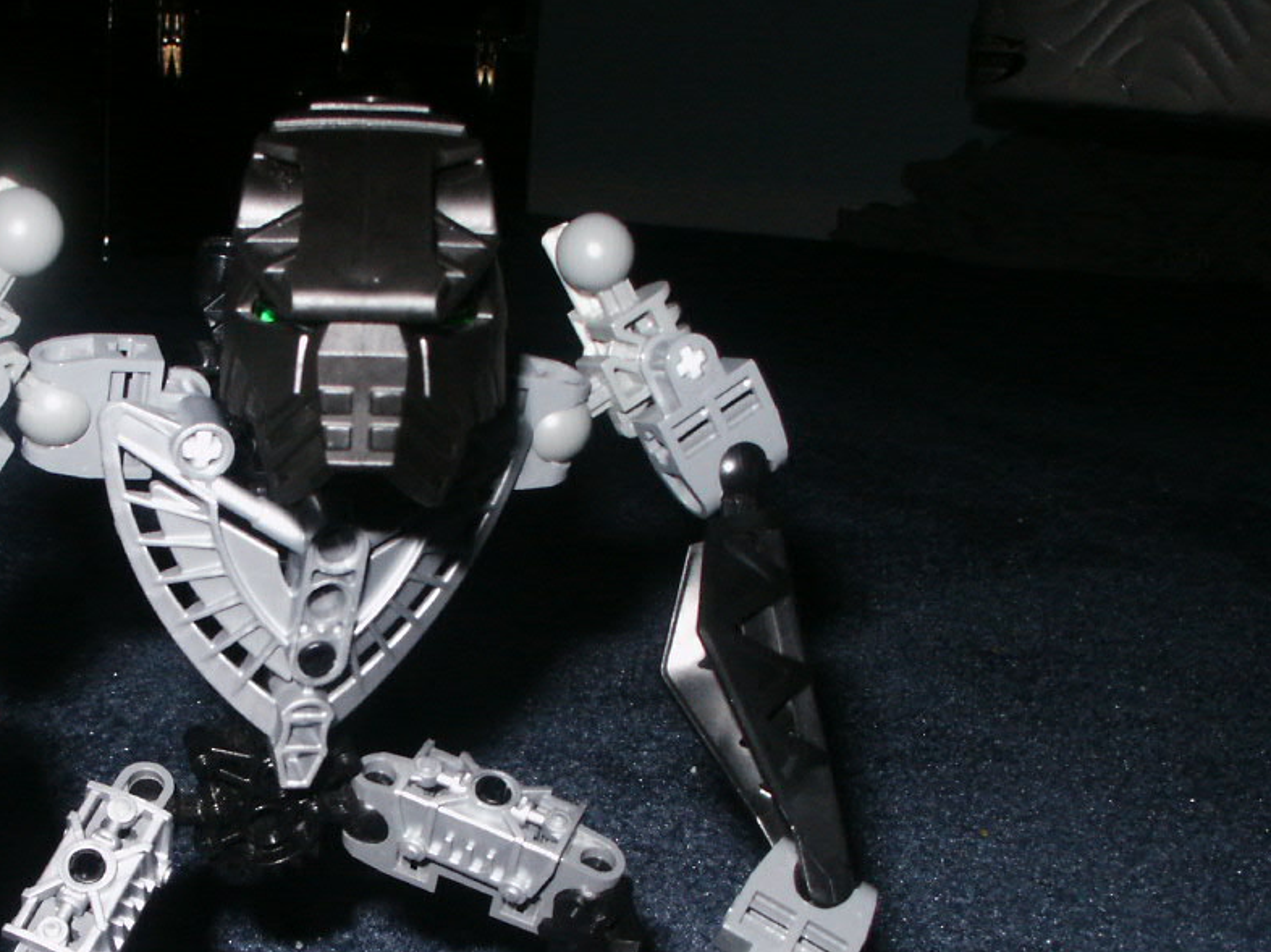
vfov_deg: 25.4
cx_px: 319
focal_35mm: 57
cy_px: 708
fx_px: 2092
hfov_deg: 33.1
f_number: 6.7
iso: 200
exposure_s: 1/45
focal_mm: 7.18
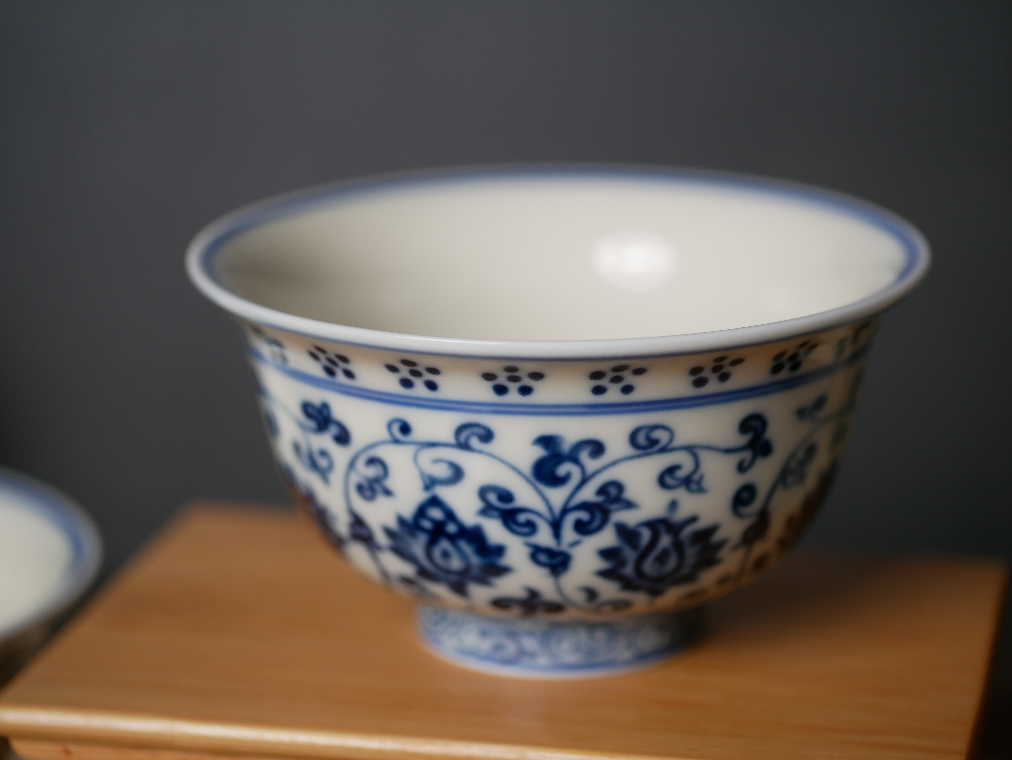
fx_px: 2632
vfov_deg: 16.4
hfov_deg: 21.8
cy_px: 380
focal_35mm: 90
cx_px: 506
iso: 200
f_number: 2.8
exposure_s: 1/160
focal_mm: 45
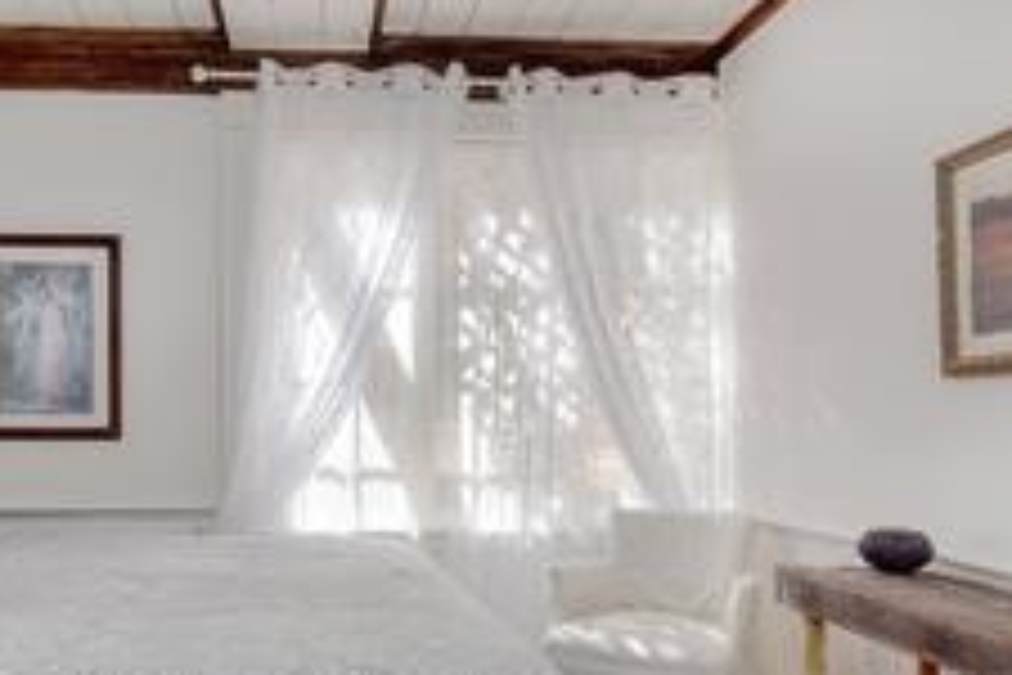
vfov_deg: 43.1
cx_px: 351
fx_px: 843
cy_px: 443
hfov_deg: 60.7
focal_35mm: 30
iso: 200
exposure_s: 1/125
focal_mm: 10
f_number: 8
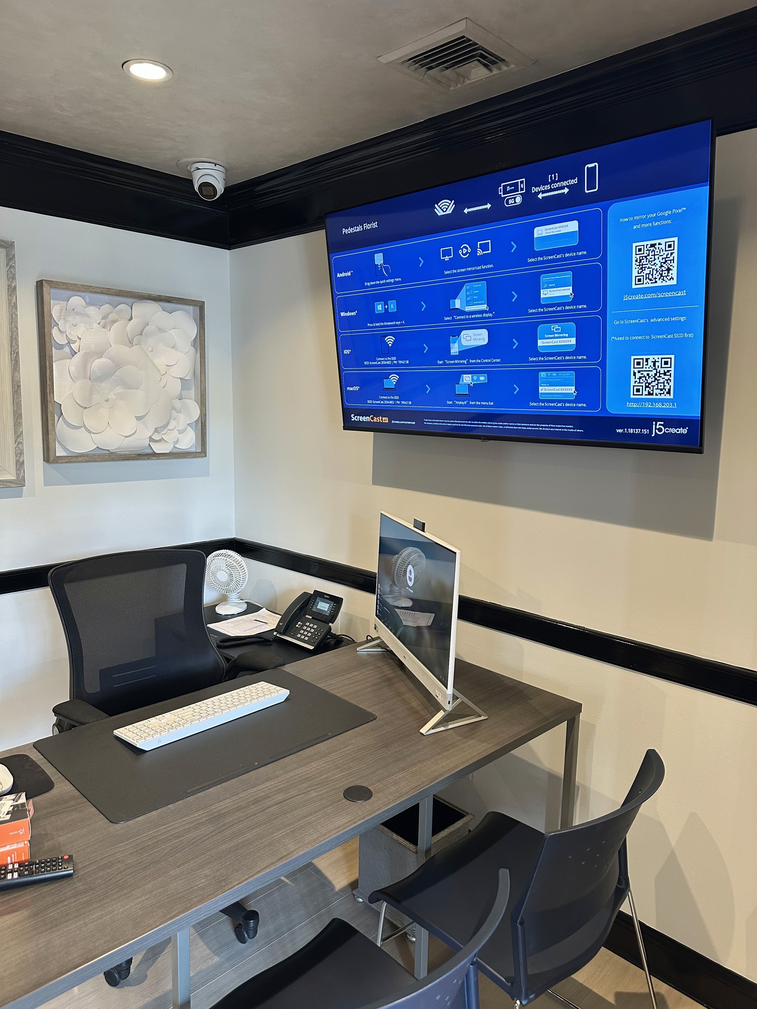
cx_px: 378
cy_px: 504
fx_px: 700
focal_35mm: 24
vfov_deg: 71.6
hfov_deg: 56.8
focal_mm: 6.86
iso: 200
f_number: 1.78
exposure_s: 1/60
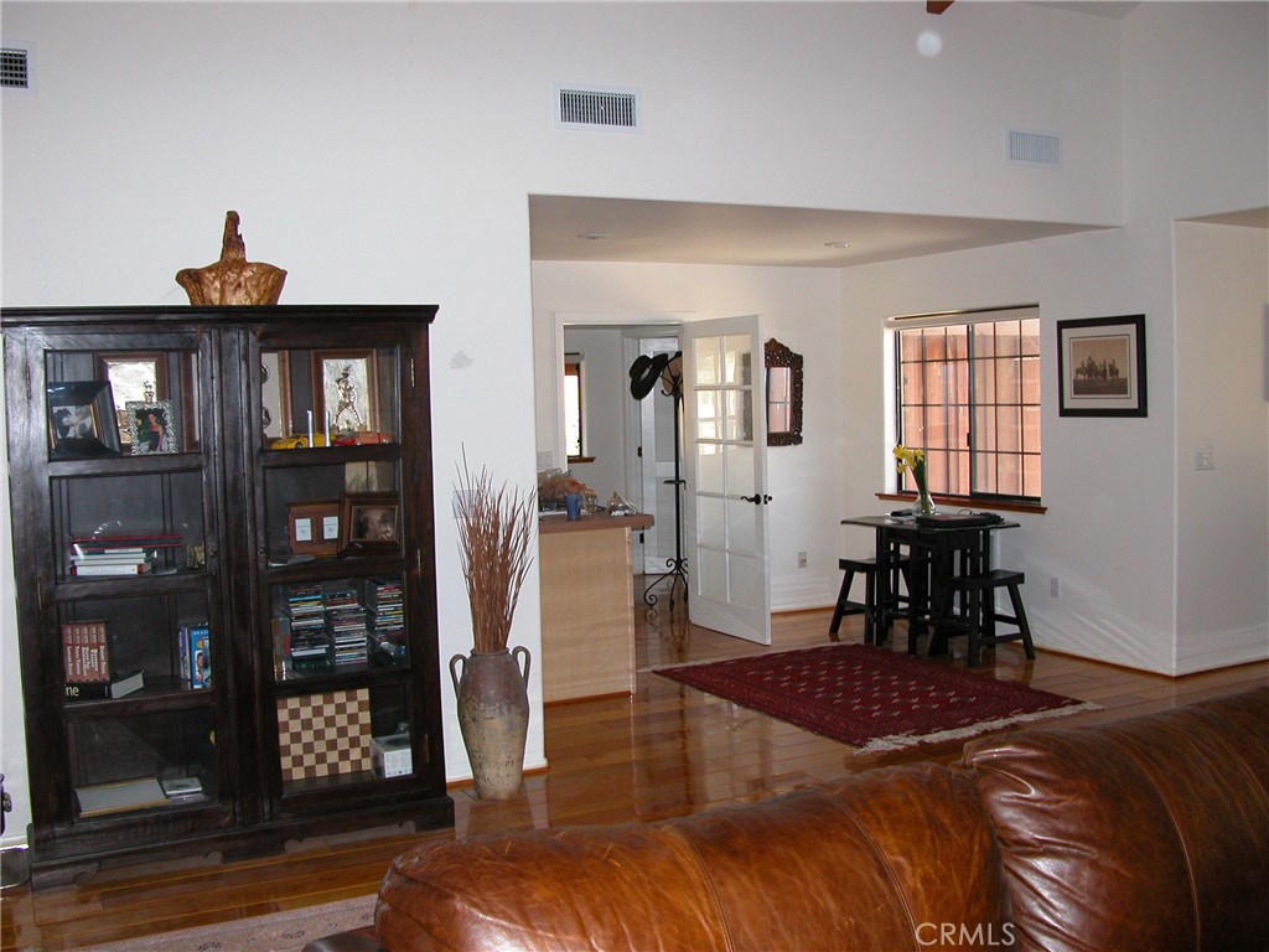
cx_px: 634
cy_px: 476
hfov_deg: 52.6
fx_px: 1283
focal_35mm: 35
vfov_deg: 40.7
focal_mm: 8.9
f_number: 2.8
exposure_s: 1/60
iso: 200
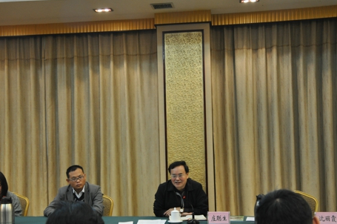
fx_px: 542
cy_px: 129
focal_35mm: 58
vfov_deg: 23.3
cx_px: 144
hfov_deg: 34.5
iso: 800
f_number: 4.2
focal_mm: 32
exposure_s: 1/15
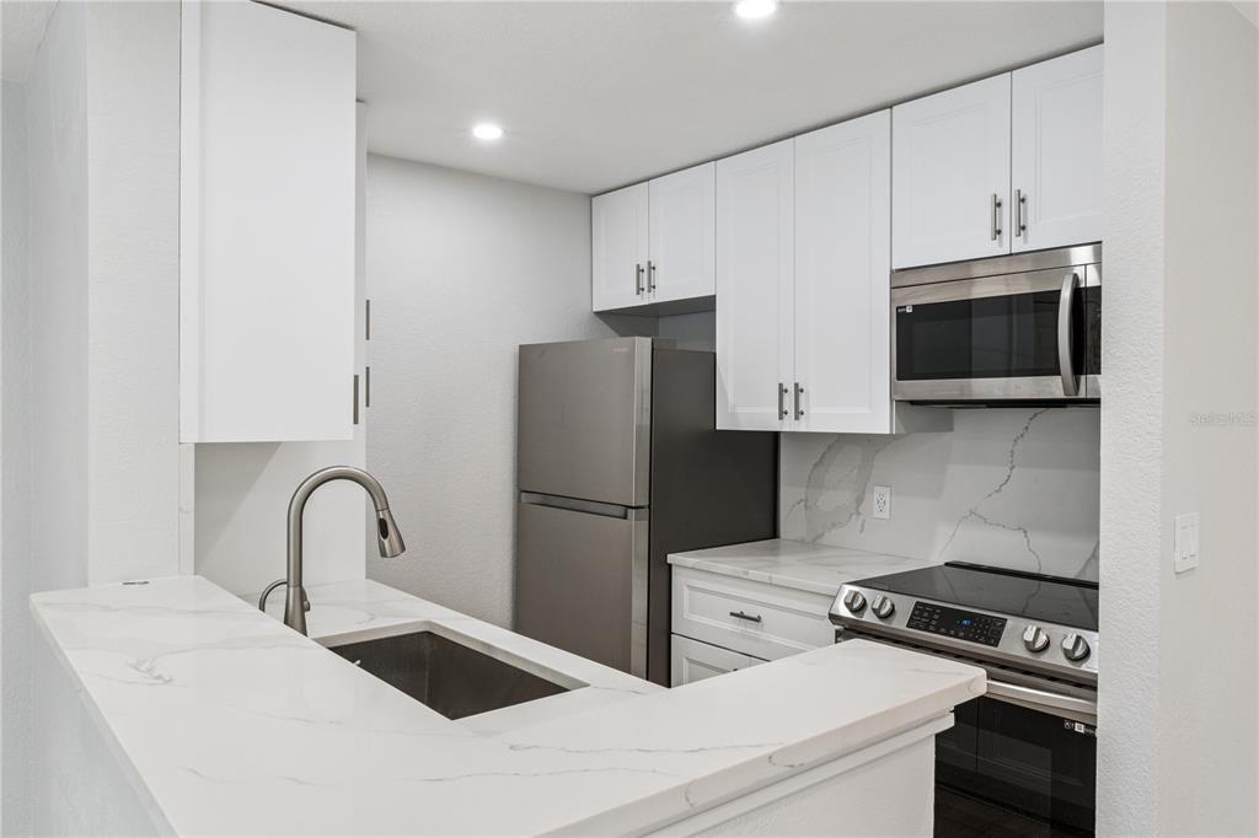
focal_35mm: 24
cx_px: 630
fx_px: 850
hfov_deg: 73.1
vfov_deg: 52.5
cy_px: 419
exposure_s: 1/20
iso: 400
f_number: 11
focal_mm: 16.2
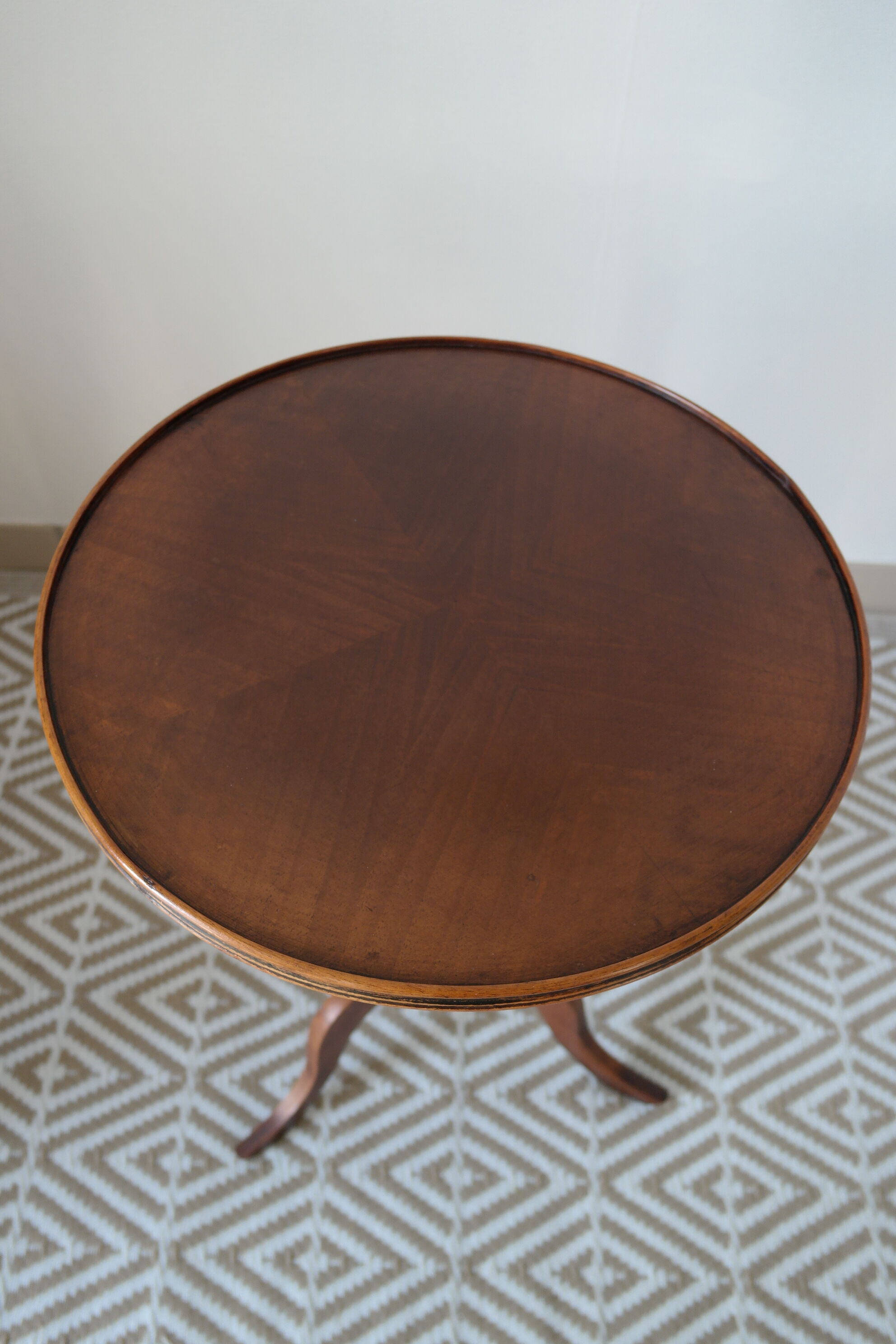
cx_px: 448
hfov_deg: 43.6
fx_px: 1120
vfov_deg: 61.9
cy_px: 672
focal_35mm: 30
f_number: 3.5
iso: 400
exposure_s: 1/40
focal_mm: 20
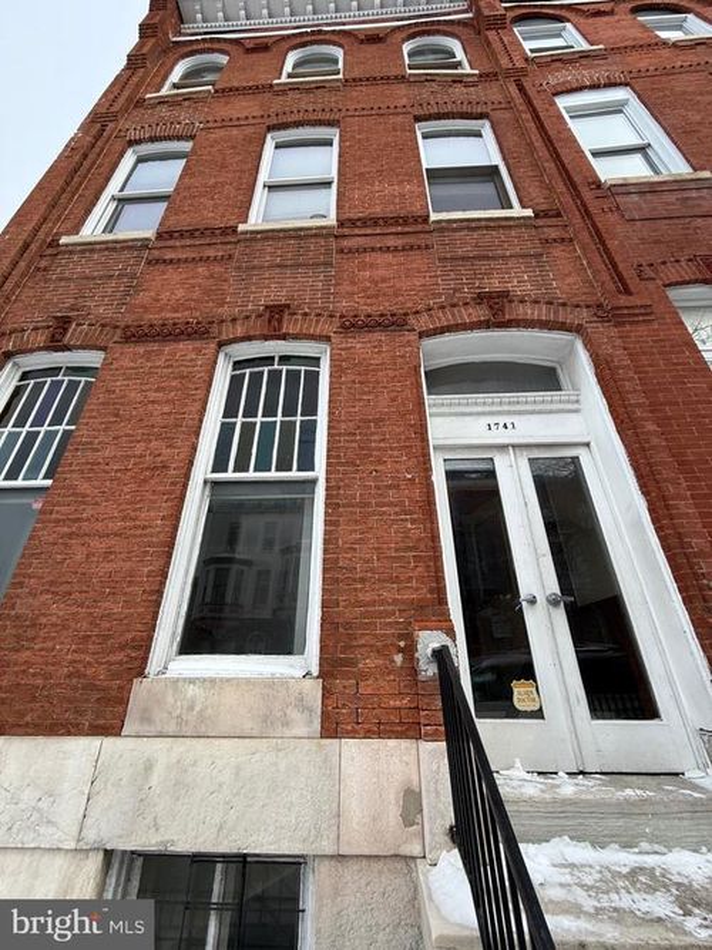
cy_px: 475
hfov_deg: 85.7
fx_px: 384
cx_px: 356
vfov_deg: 102.1
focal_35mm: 14
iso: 50
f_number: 2.2
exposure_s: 1/717
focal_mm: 2.22
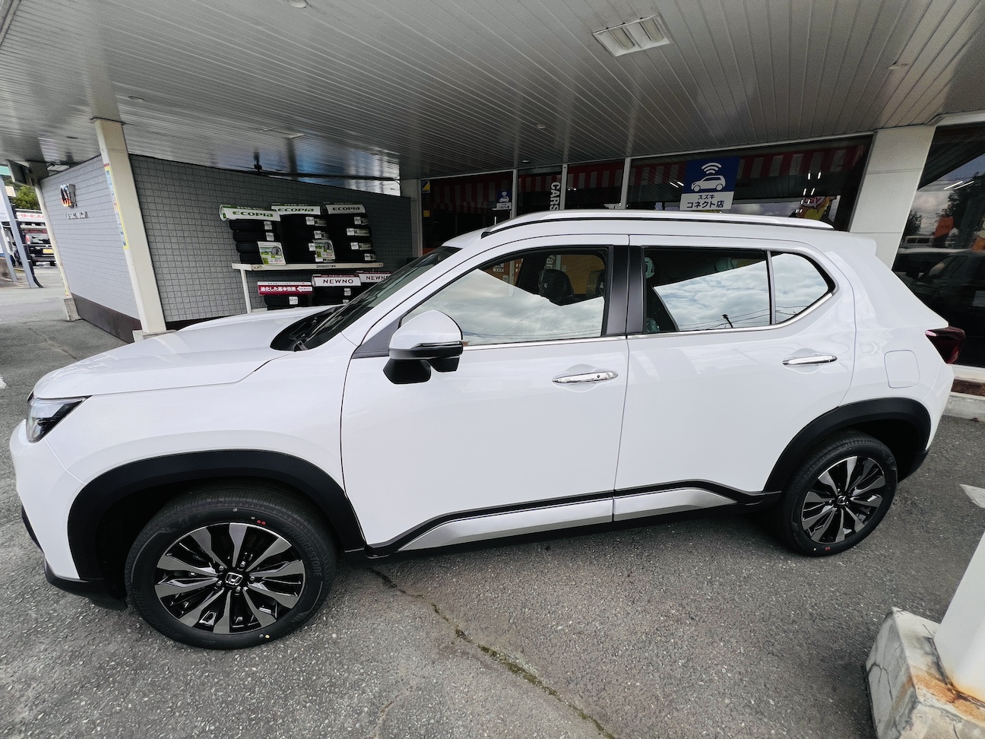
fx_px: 370
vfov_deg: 89.9
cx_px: 492
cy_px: 370
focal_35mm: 13
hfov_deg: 106.2
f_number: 1.8
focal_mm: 1.57
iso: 32
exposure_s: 1/1575
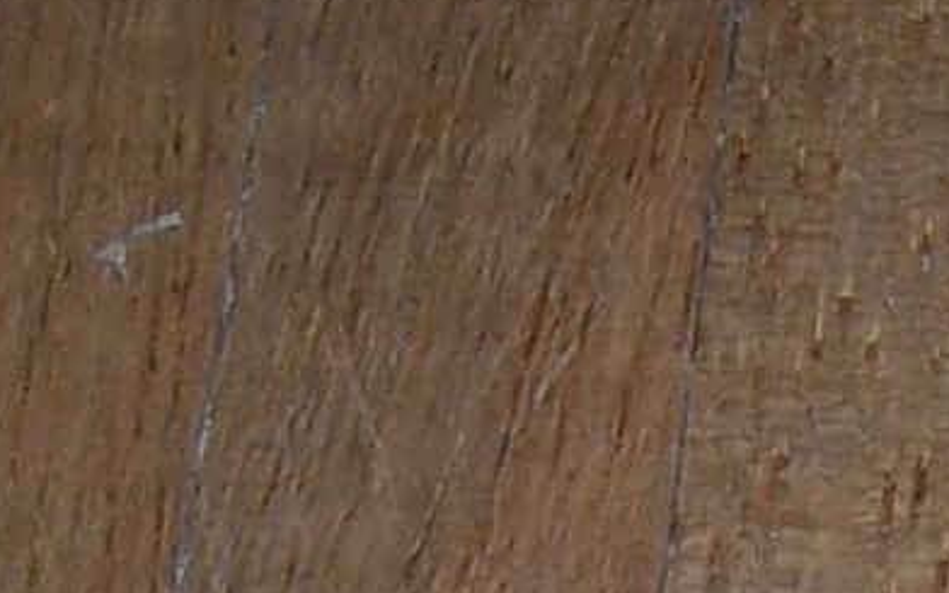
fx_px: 6130
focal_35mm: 237
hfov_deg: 8.7
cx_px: 1172
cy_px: 1571
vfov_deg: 5.3
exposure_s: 1/60
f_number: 2.8
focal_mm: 6.3
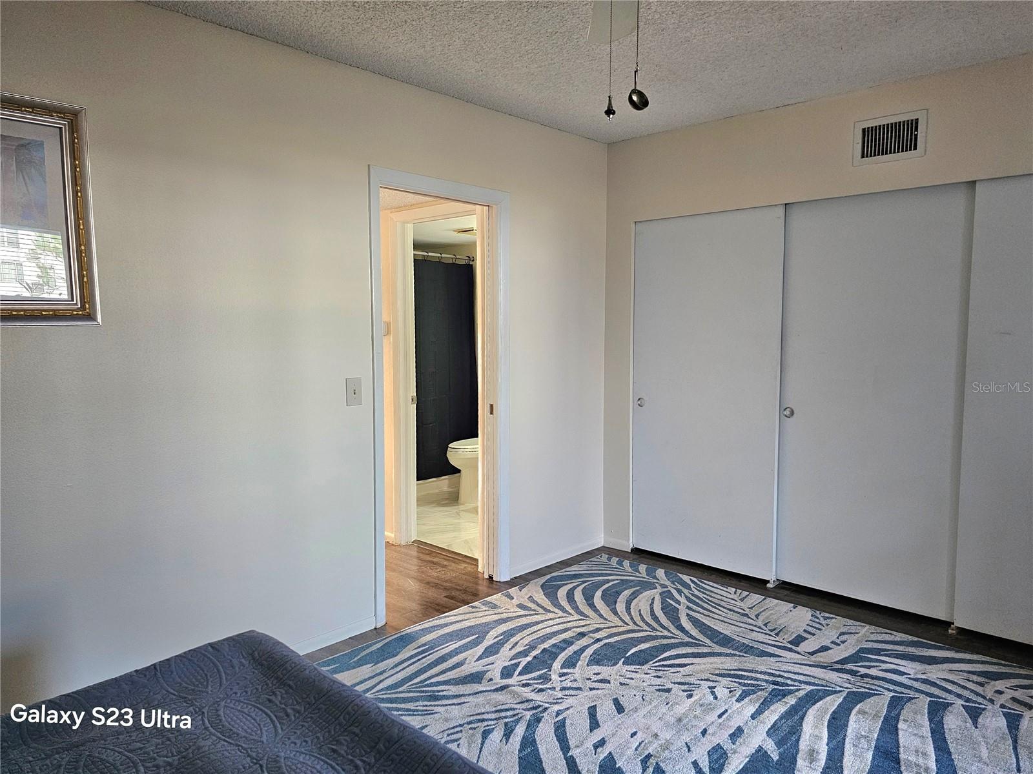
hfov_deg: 73.9
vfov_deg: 58.9
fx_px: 686
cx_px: 516
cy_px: 387
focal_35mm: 23
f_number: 1.7
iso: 400
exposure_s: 1/120
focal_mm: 6.3
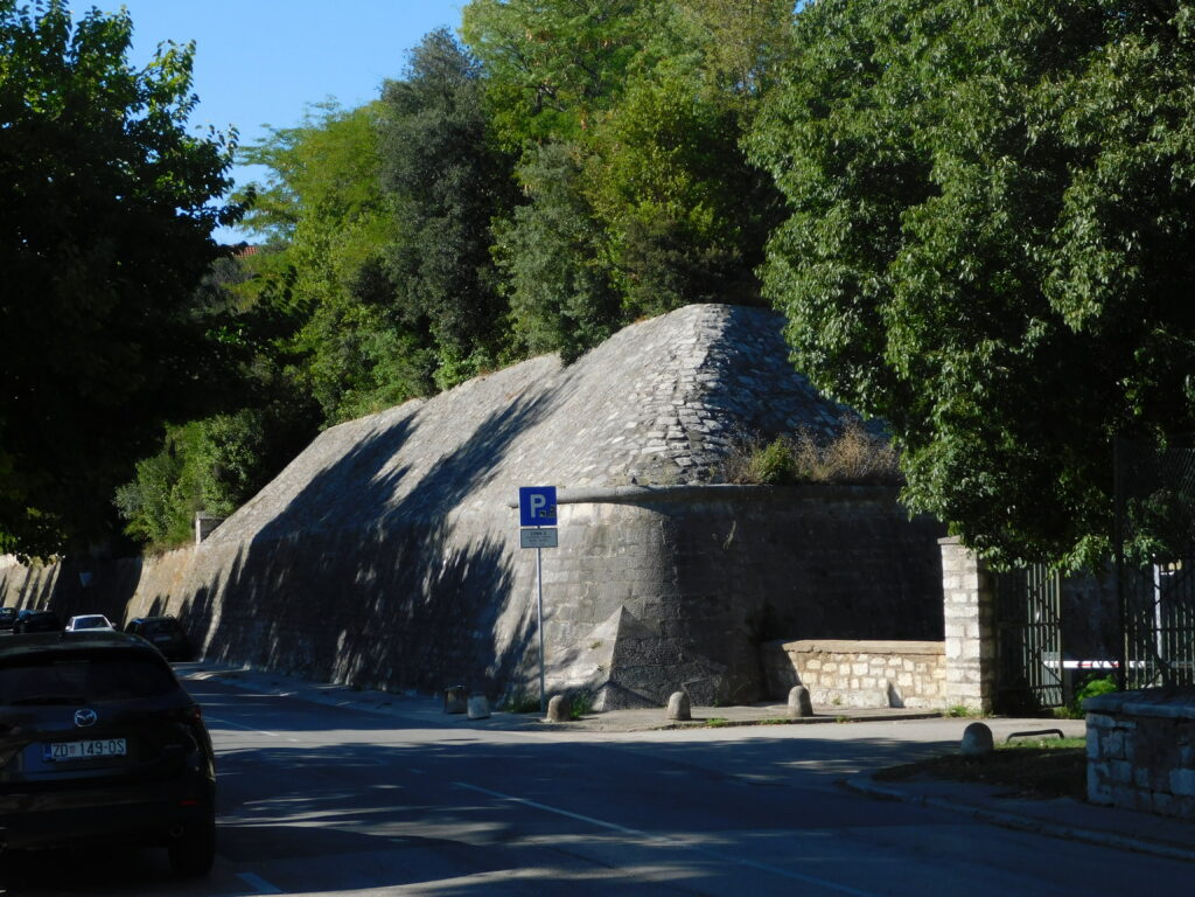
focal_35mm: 66
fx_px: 2278
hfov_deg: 29.4
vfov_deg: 22.3
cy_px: 448
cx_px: 598
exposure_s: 1/640
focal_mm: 11.7
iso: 125
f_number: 4.2
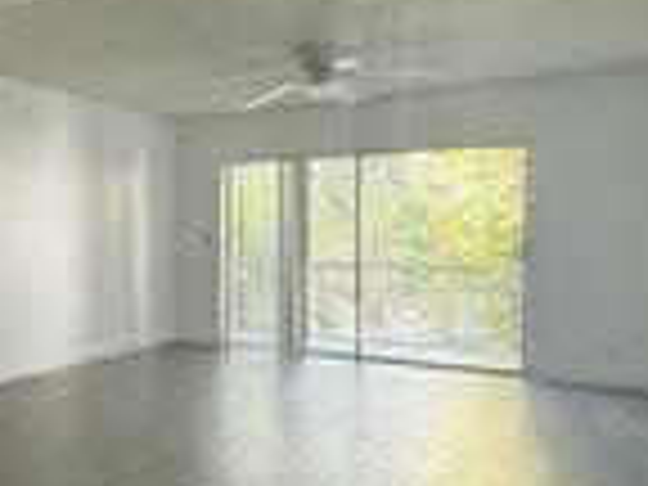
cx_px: -148
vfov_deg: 36.8
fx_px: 730
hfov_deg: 36.0
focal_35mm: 39
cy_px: 248
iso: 320
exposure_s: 1/60
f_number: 2.2
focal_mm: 2.22
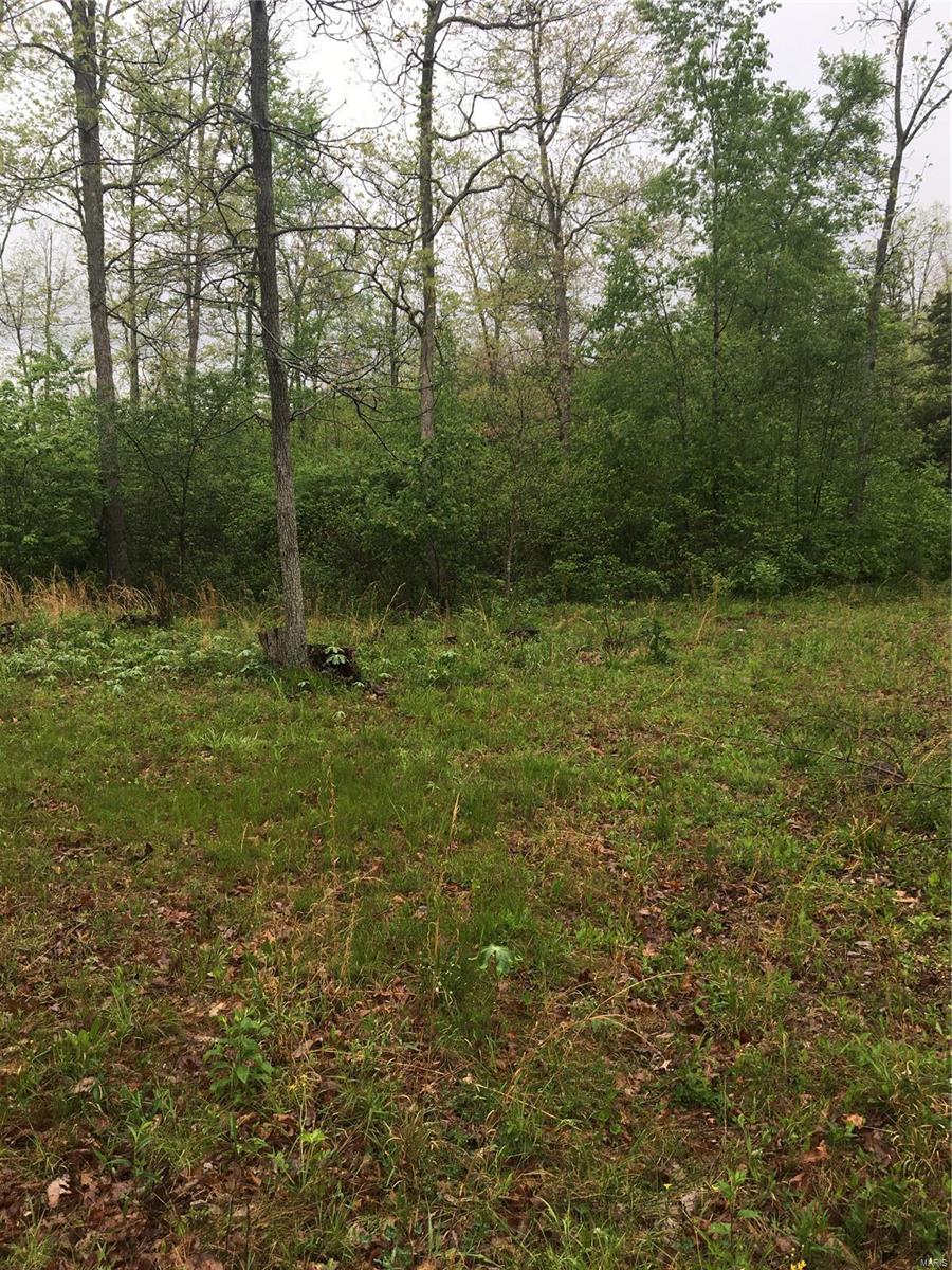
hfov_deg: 48.2
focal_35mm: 29
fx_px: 1063
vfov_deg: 61.7
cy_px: 635
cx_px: 476
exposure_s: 1/190
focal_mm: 4.15
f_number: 2.2
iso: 25
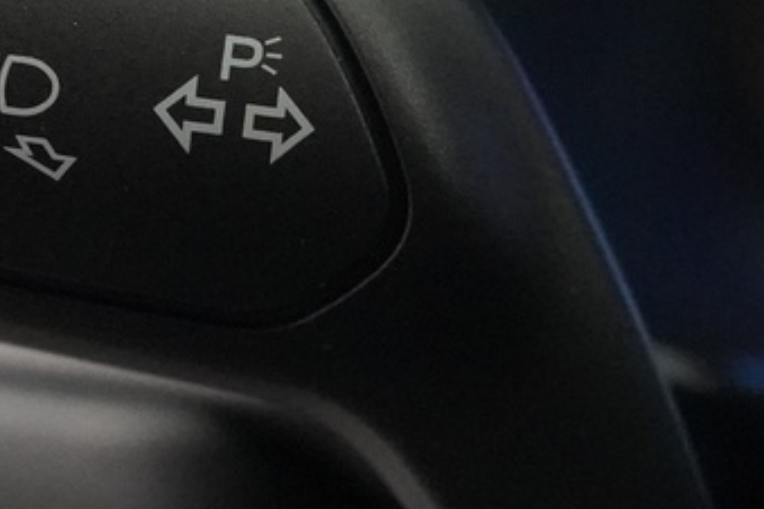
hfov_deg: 15.0
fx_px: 2844
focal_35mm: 134
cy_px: 101
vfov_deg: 10.2
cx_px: -14
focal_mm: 28
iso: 12800
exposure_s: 1/80
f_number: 3.5
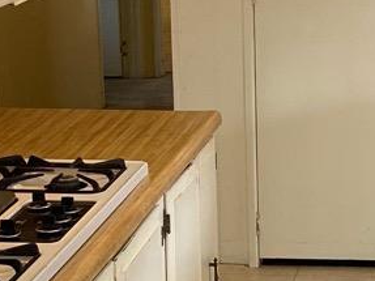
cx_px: 451
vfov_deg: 10.9
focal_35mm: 136
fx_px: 1473
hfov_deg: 14.1
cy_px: 100
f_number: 1.8
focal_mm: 4.25
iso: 100
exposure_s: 1/90
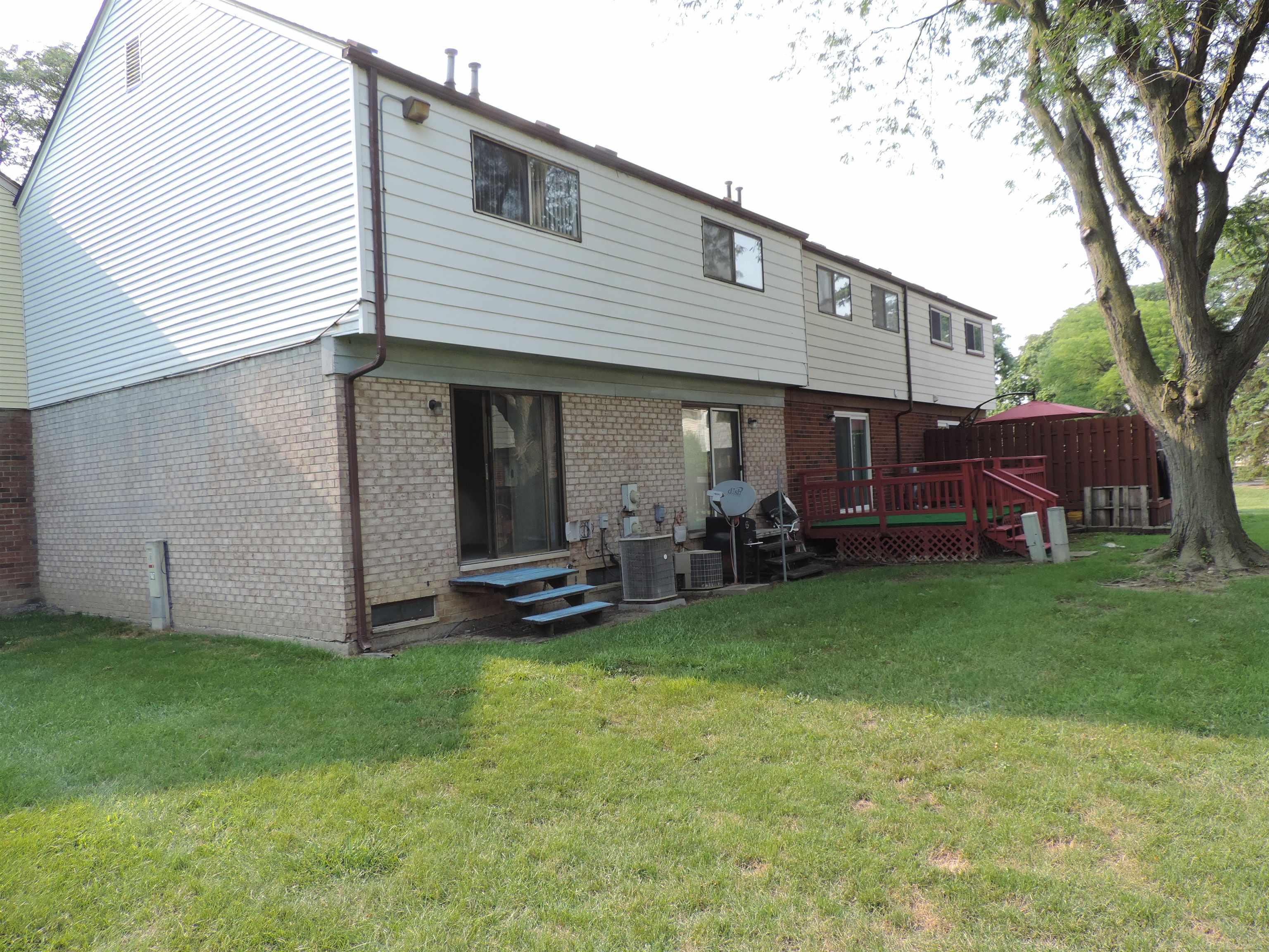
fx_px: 880
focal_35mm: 24
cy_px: 476
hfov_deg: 71.6
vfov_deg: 56.8
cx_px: 634
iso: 80
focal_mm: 4.3
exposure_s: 1/200
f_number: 3
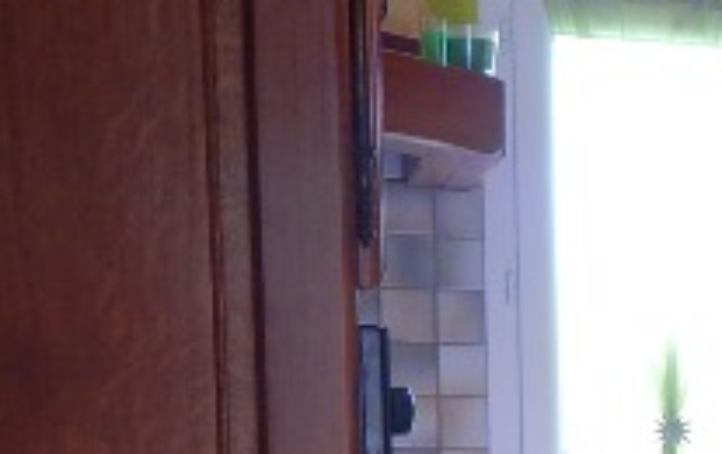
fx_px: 1773
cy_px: 576
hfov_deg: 20.2
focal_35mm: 90
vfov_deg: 14.0
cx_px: 1050
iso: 180
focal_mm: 4
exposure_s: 1/30
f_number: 3
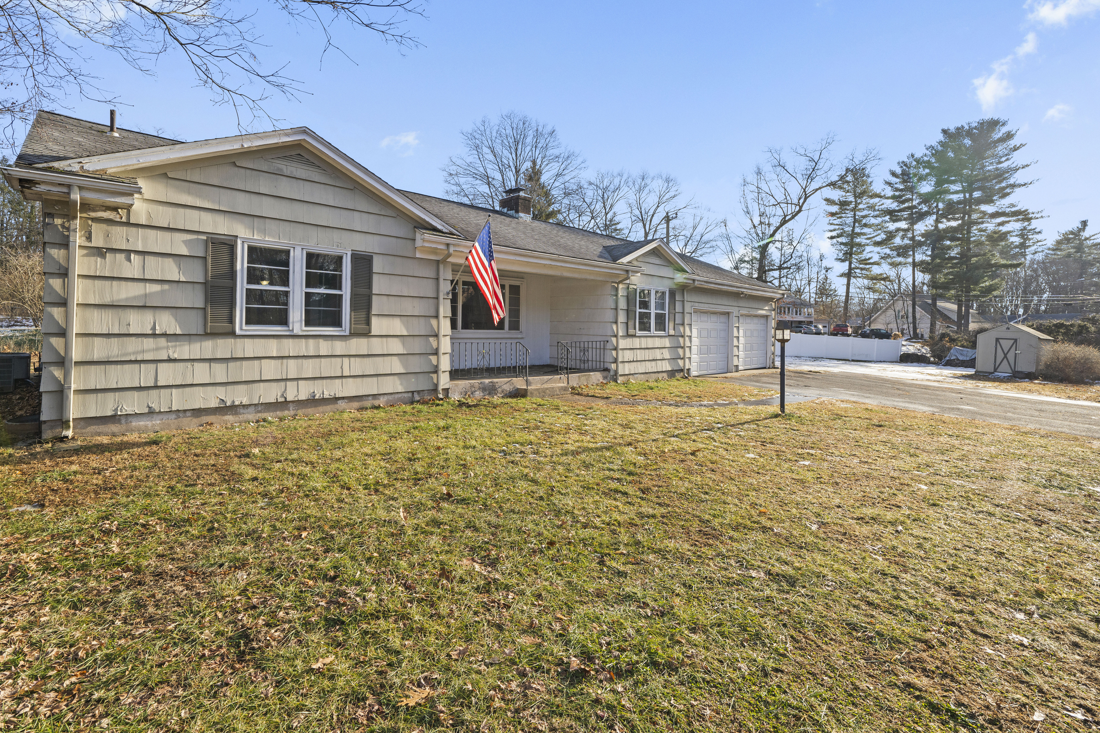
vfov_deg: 73.5
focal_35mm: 16
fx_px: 489
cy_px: 325
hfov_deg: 96.7
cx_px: 538
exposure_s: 1/200
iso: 320
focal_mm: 12
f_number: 7.1
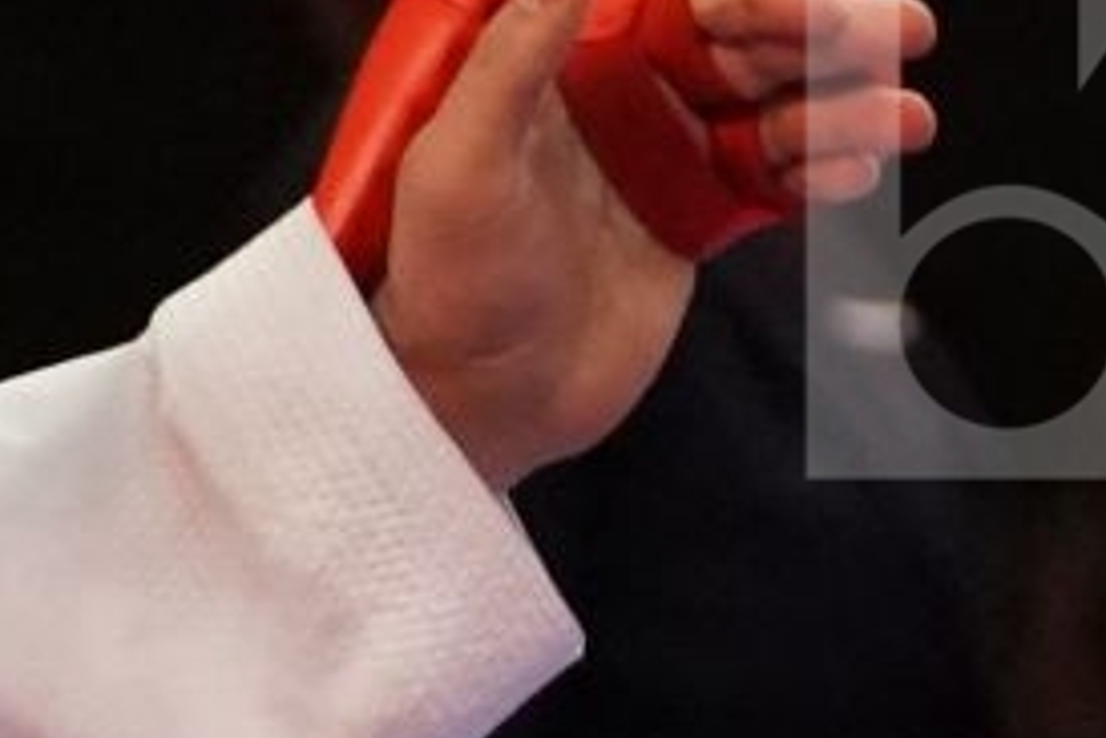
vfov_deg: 1.1
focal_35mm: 1279
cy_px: 113
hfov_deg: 1.6
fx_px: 39313
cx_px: 2551
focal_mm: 130
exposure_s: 1/1000
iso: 5000
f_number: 2.8
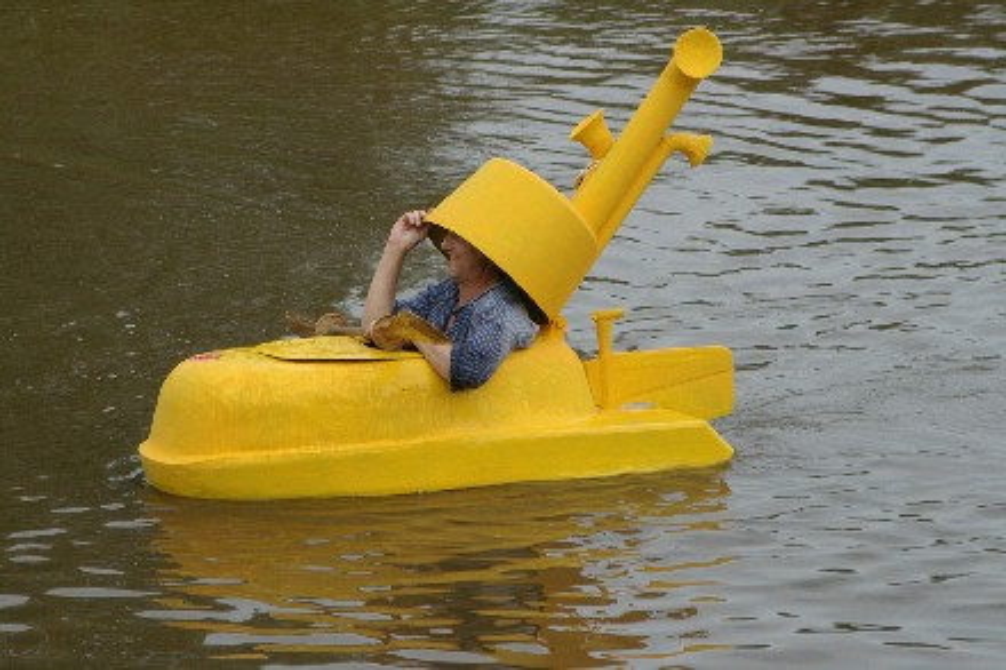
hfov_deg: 12.1
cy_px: 335
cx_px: 503
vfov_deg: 8.1
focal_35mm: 170
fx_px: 4735
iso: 800
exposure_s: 1/500
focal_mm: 113
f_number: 9.5
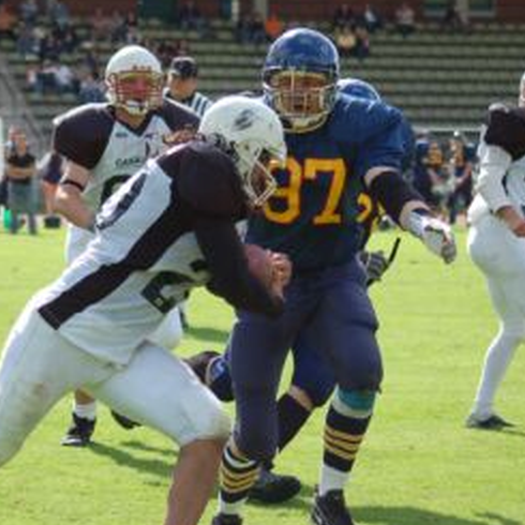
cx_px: 168
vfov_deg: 9.1
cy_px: 257
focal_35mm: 193
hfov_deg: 9.1
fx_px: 3312
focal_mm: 82
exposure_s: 1/1000
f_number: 4
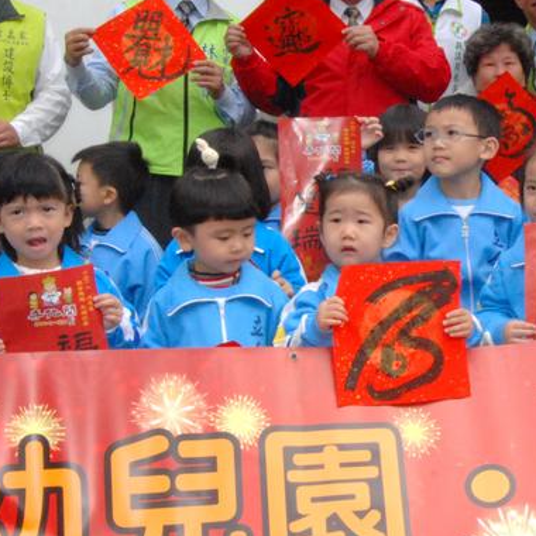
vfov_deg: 19.9
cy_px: 284
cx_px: 471
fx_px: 1524
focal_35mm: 87
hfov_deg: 19.6
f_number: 22
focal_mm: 24
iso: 800
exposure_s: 1/200
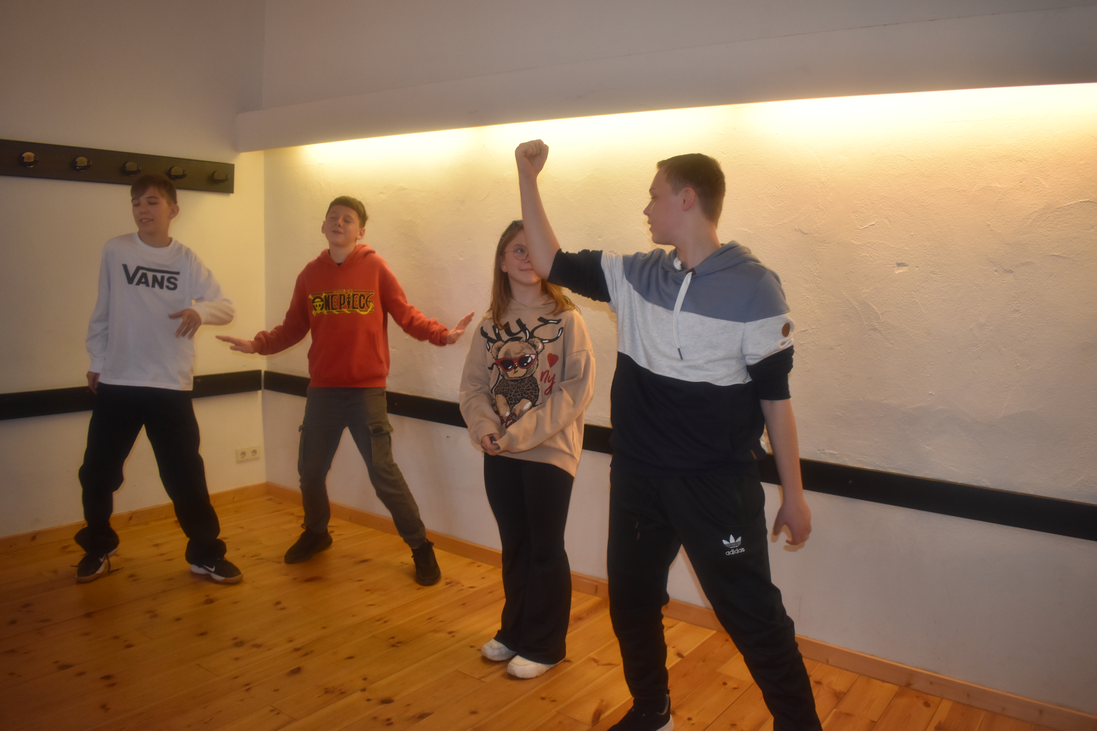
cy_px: 366
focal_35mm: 27
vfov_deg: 47.9
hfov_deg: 67.4
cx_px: 548
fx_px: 823
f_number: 3.5
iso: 800
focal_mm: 18
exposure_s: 1/125
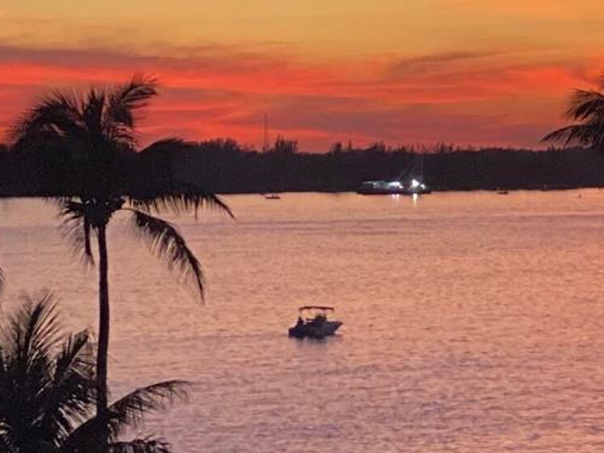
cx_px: 1166
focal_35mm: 210
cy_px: 228
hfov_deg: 8.9
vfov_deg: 7.1
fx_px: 3663
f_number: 2
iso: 250
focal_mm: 6
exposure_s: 1/97
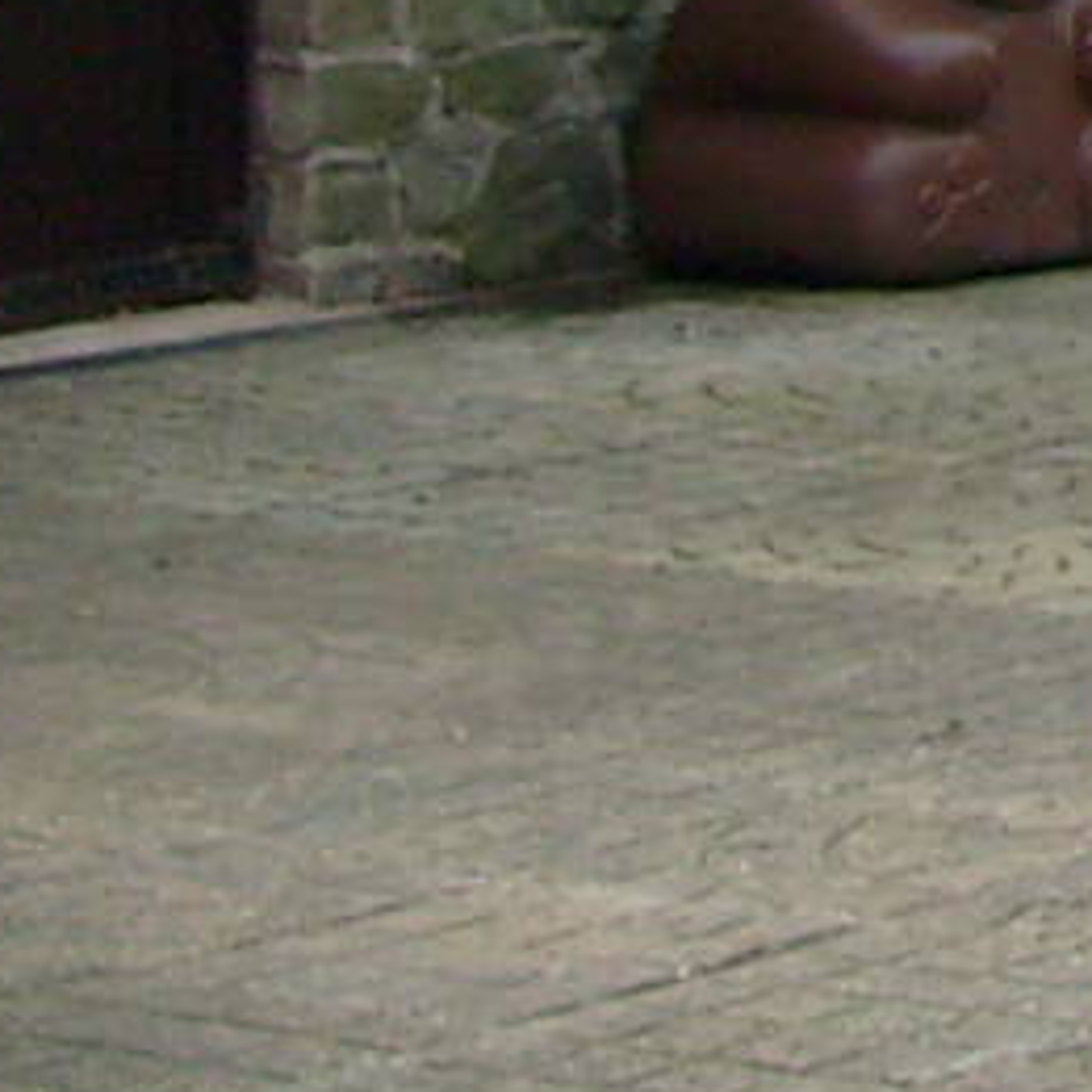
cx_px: 3084
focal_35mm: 190
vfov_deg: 8.9
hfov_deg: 8.1
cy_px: -791
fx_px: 6781
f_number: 7.1
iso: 80
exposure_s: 1/125
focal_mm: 5.8
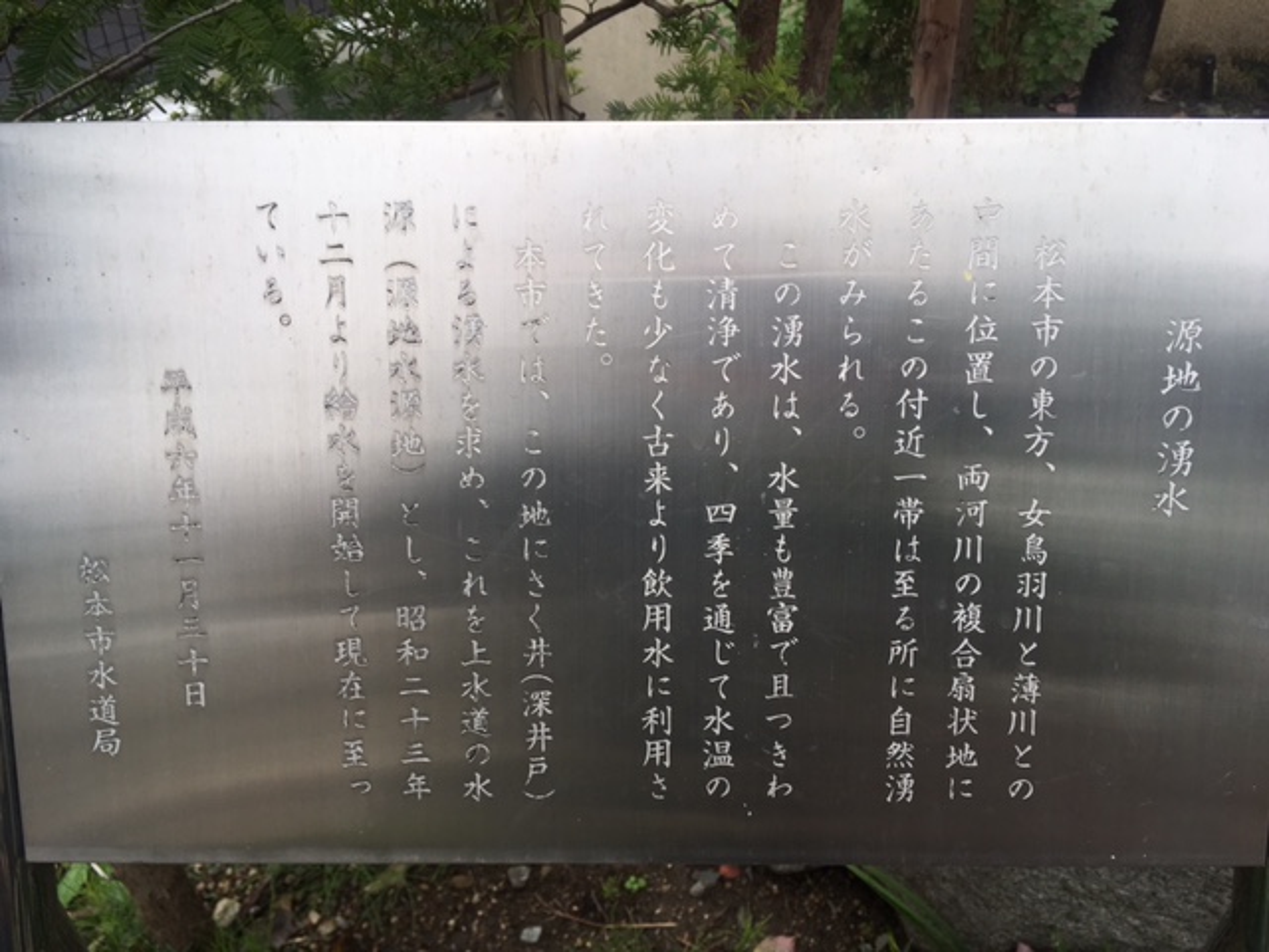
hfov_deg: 61.7
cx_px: 634
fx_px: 1063
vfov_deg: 48.2
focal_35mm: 29
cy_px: 476
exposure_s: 1/195
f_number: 2.2
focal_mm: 4.15
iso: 25
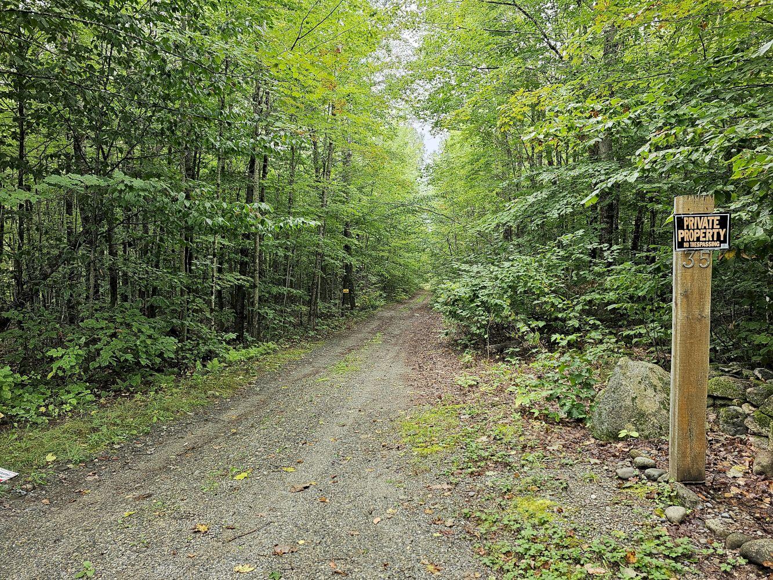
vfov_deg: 58.9
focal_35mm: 23
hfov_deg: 73.9
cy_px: 290
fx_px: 514
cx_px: 386
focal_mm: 6.3
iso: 100
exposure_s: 1/180
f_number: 1.7
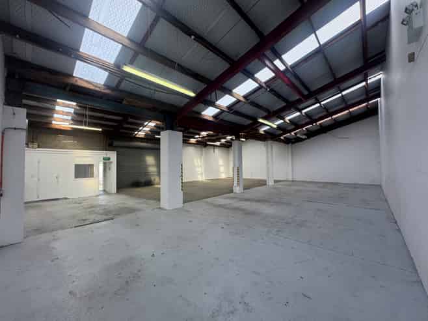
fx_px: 173
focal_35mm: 14
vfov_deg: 85.6
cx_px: 214
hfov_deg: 102.1
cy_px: 160
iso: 40
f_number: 2.2
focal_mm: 2.22
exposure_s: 1/111
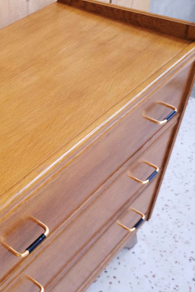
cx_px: 0
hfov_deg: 24.8
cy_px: 151
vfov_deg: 38.2
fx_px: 423
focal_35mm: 52
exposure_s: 1/50
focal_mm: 5.58
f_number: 1.8
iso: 125
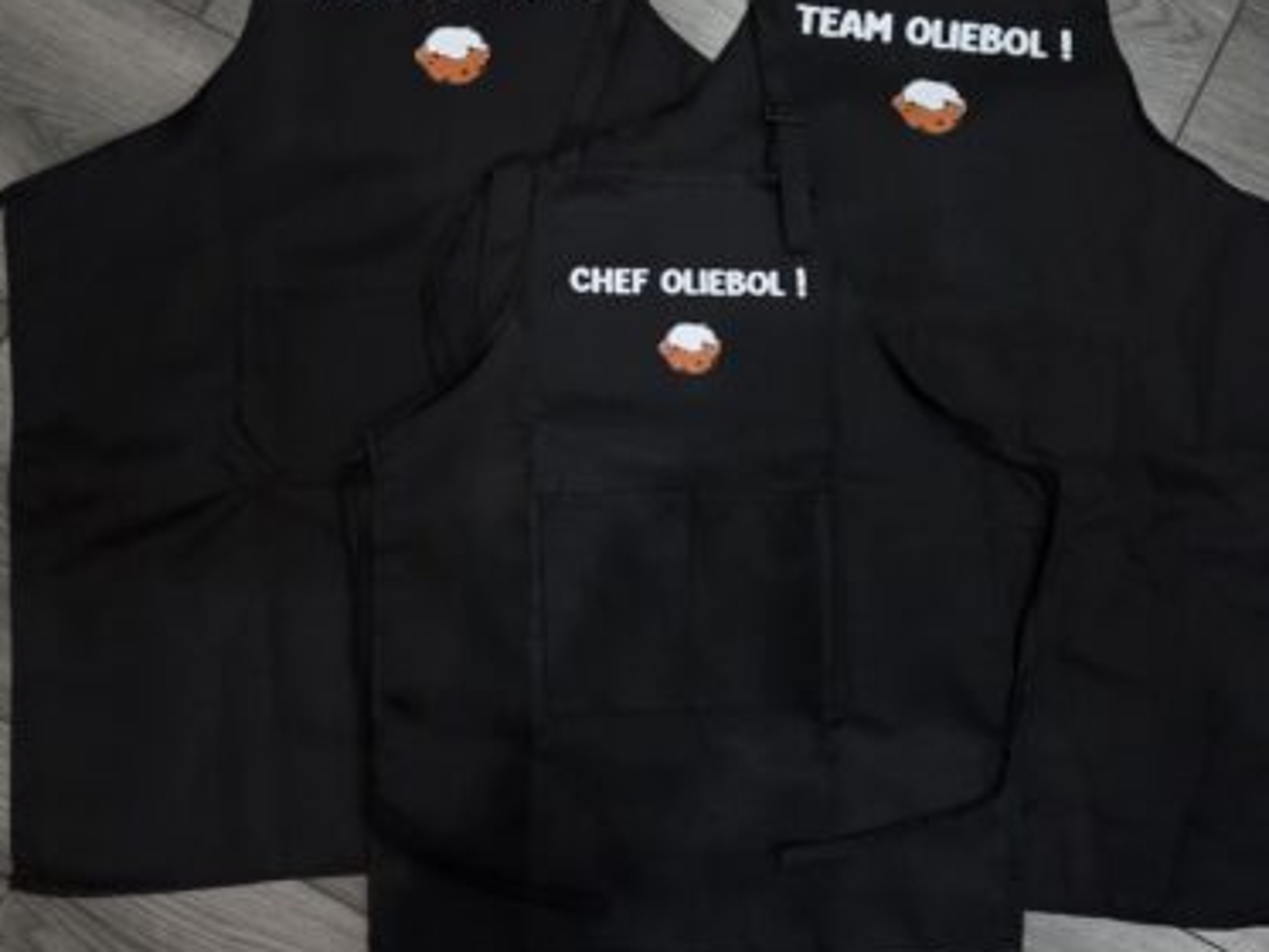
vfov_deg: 38.2
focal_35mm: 37
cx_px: 670
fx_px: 1357
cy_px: 313
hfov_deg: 50.1
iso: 640
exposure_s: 1/101
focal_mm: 5.4
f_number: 1.8
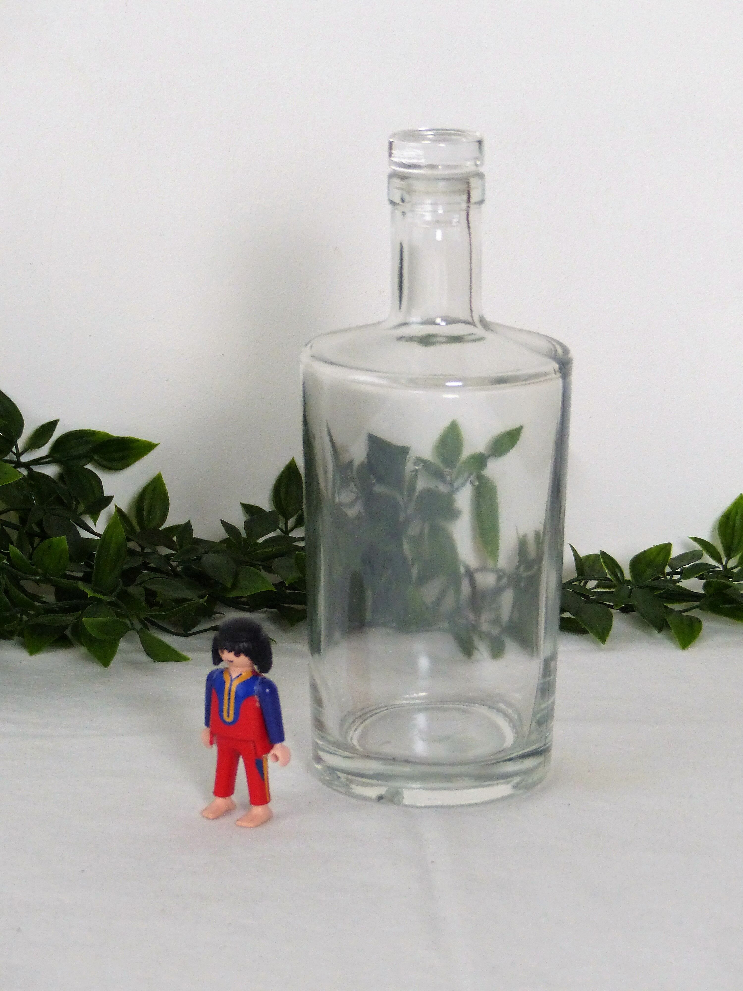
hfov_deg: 11.4
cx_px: 372
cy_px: 496
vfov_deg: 15.2
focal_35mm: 130
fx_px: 3720
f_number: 2.8
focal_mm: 21.4
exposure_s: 1/60
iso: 320
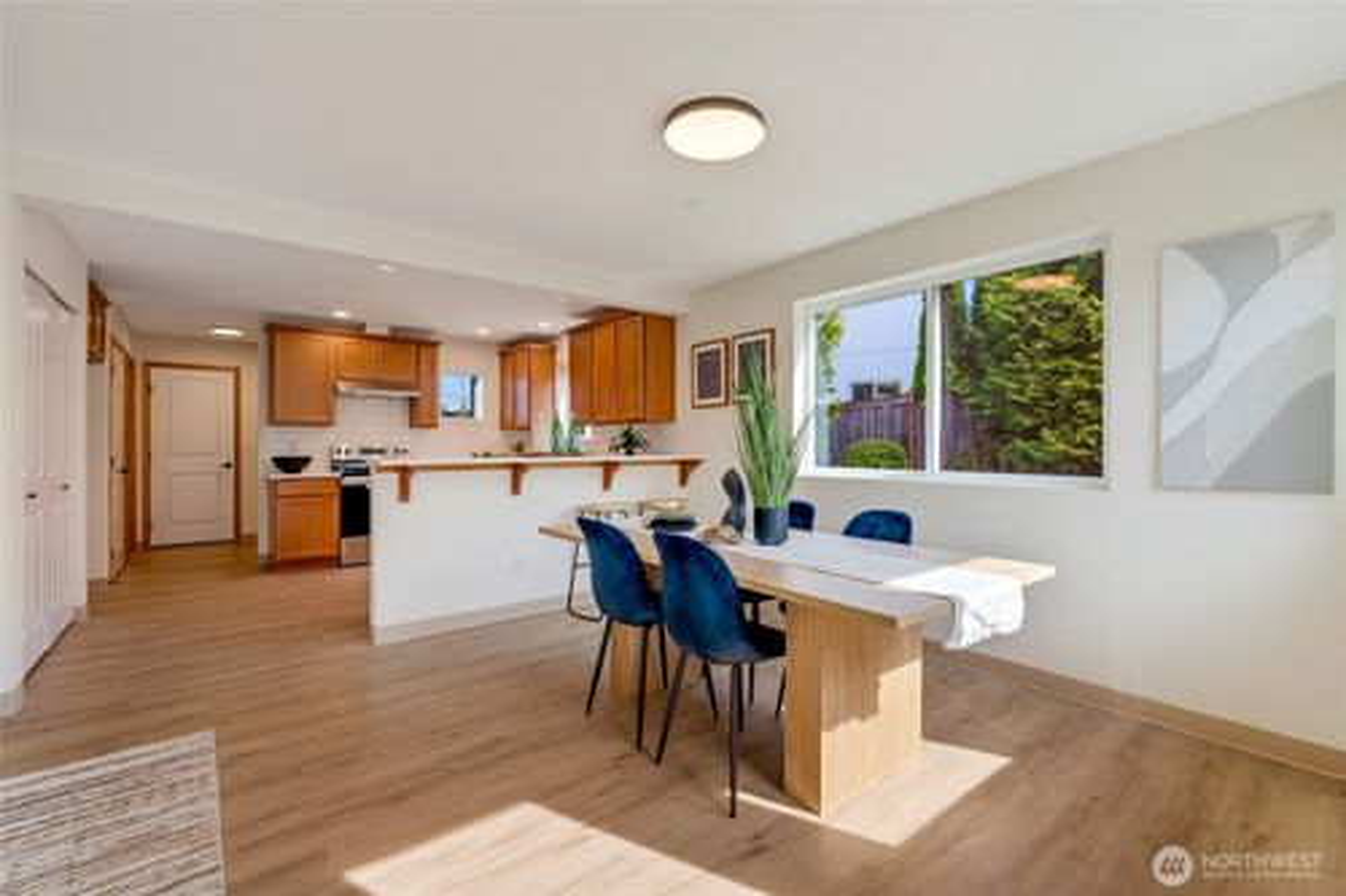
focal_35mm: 16
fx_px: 598
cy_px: 448
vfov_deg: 73.7
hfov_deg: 96.8
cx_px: 673
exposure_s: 1/1600
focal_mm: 16
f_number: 9
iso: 400
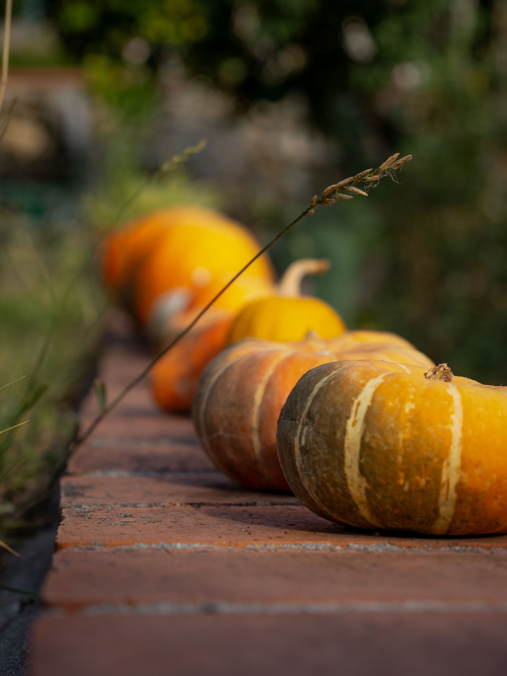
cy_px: 338
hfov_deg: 17.6
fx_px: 1640
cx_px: 254
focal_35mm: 84
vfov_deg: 23.3
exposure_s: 1/160
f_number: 4
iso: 100
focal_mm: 42
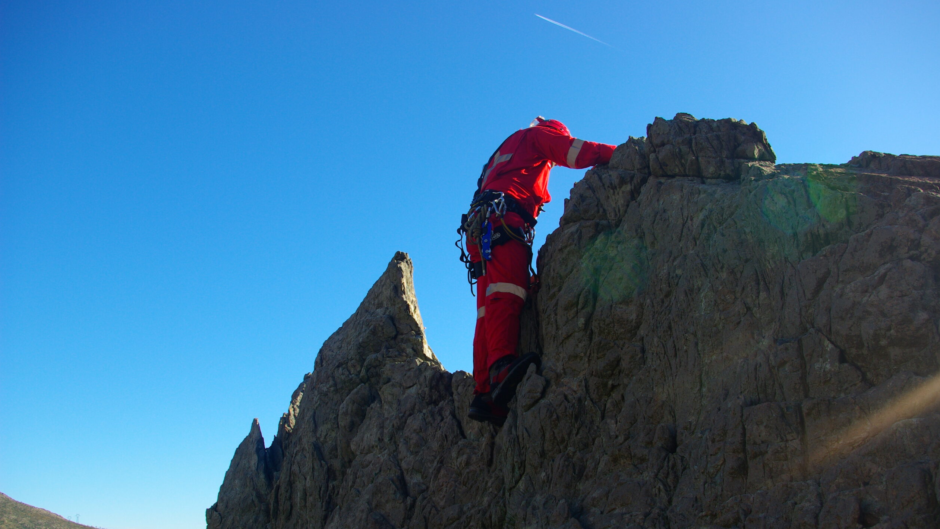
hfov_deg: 58.7
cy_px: 306
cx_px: 472
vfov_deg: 35.0
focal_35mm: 34
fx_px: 836
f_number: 6.7
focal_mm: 21
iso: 100
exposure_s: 1/125
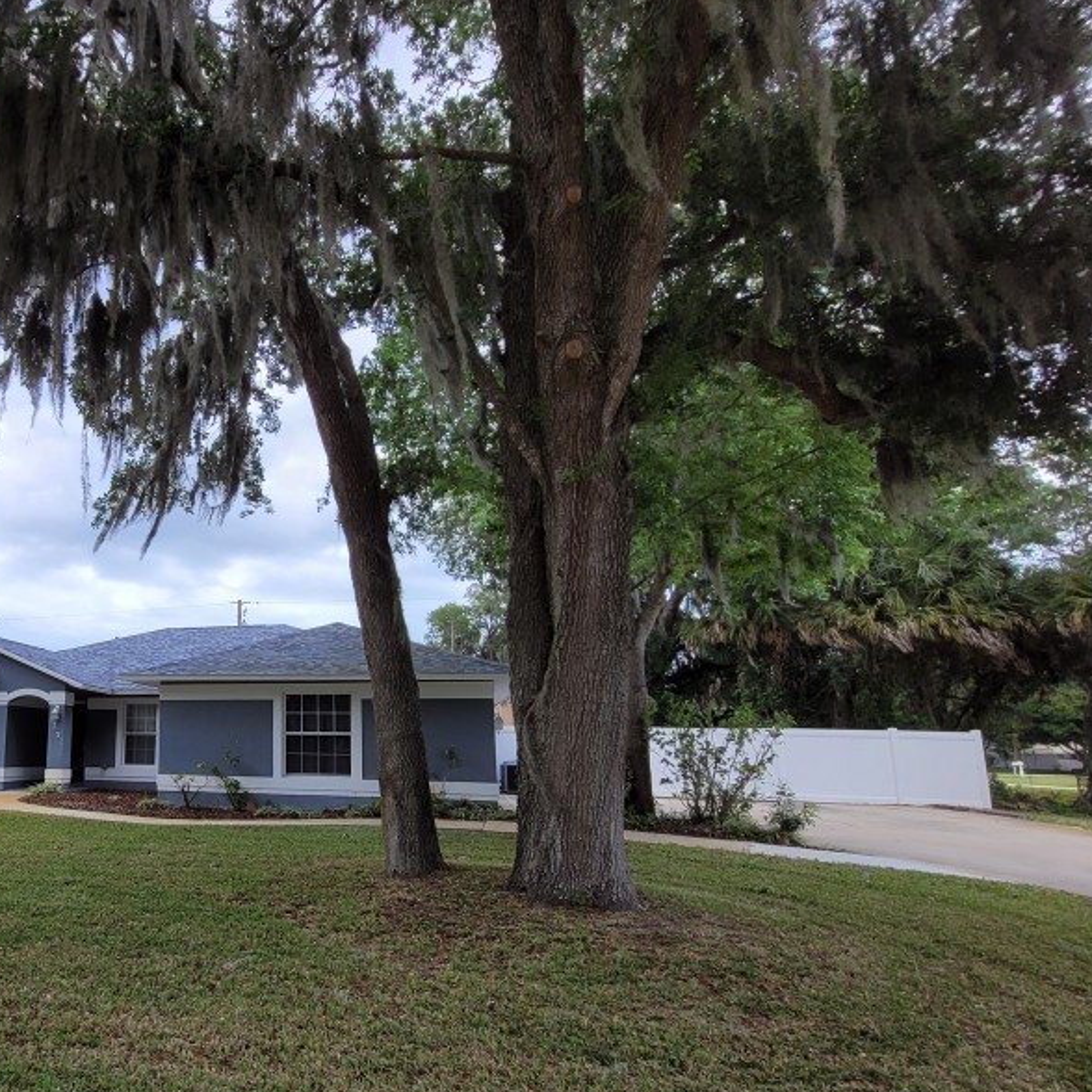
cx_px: 214
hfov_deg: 67.6
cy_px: 639
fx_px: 714
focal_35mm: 20
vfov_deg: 74.2
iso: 40
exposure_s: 1/1033
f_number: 2.2
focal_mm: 1.74
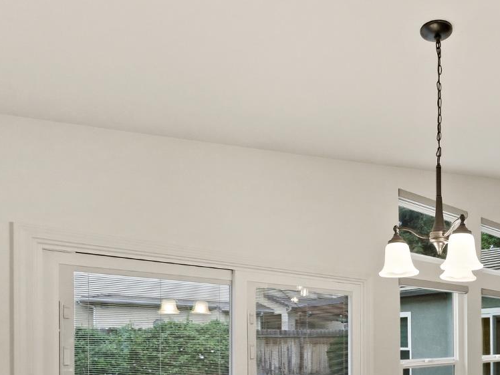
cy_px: 334
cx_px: 466
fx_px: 390
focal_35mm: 27
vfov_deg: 46.6
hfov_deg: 55.1
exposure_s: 1/160
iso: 1250
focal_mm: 14
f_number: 3.5
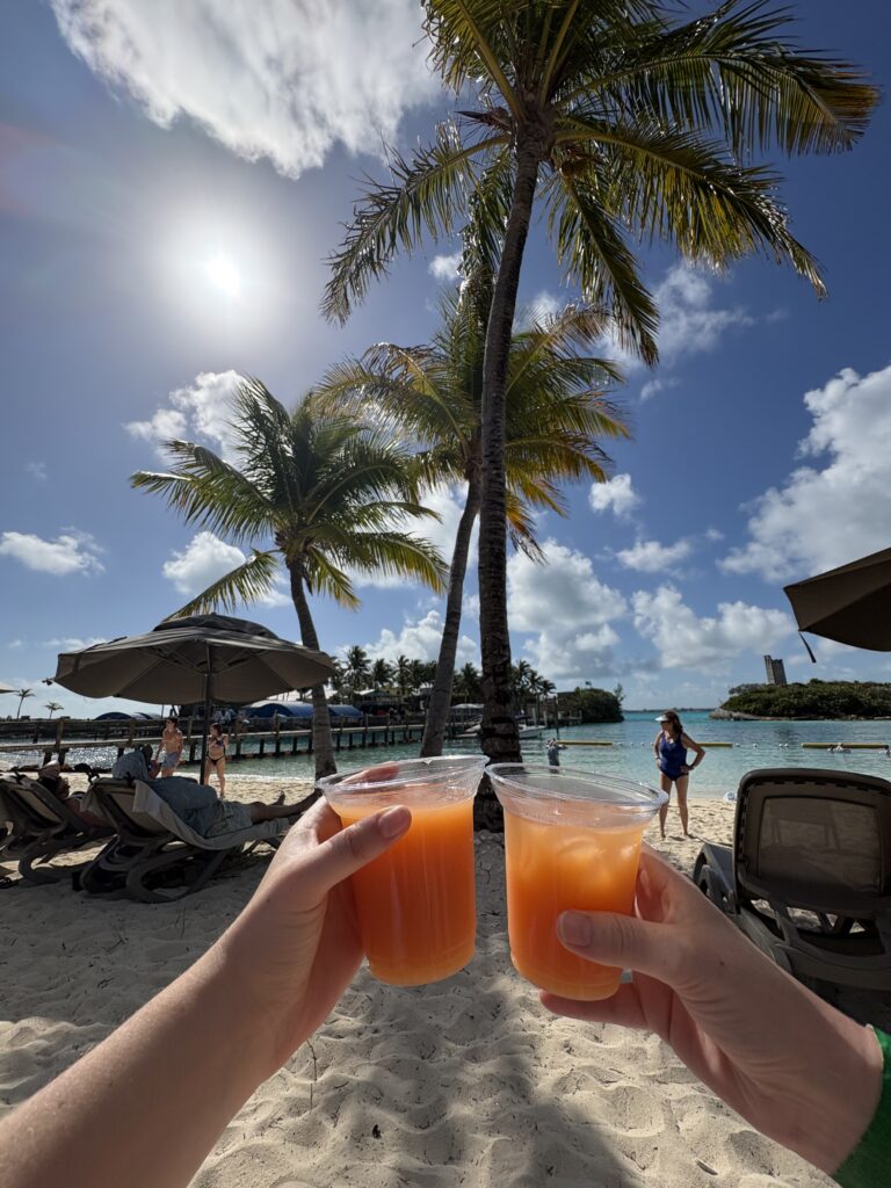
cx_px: 446
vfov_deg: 102.1
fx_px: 480
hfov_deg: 85.7
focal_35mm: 14
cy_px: 594
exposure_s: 1/5263
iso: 50
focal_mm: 2.22
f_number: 2.2
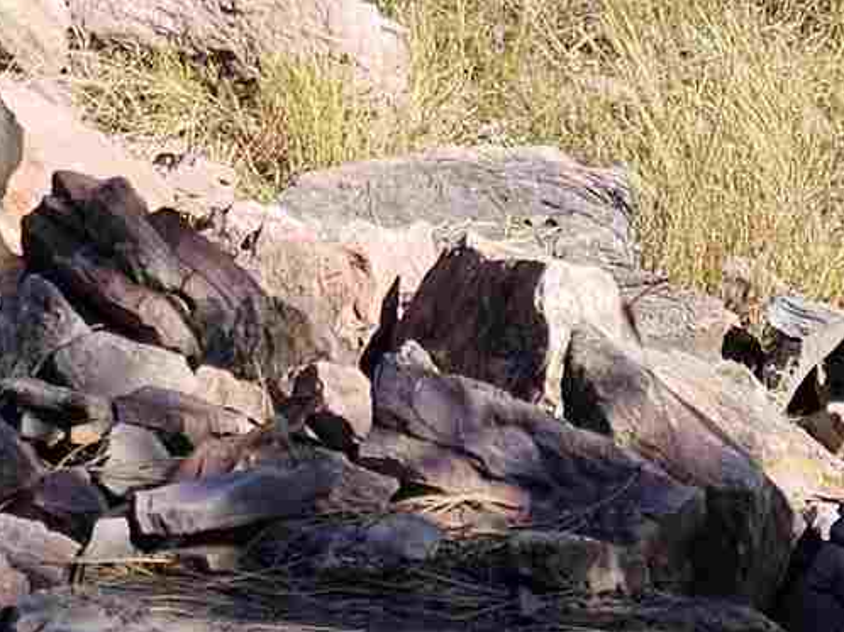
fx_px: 3461
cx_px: 288
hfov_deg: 13.9
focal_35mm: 142
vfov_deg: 9.1
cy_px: -1032
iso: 10
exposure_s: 1/432
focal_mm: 6.3
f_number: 1.7
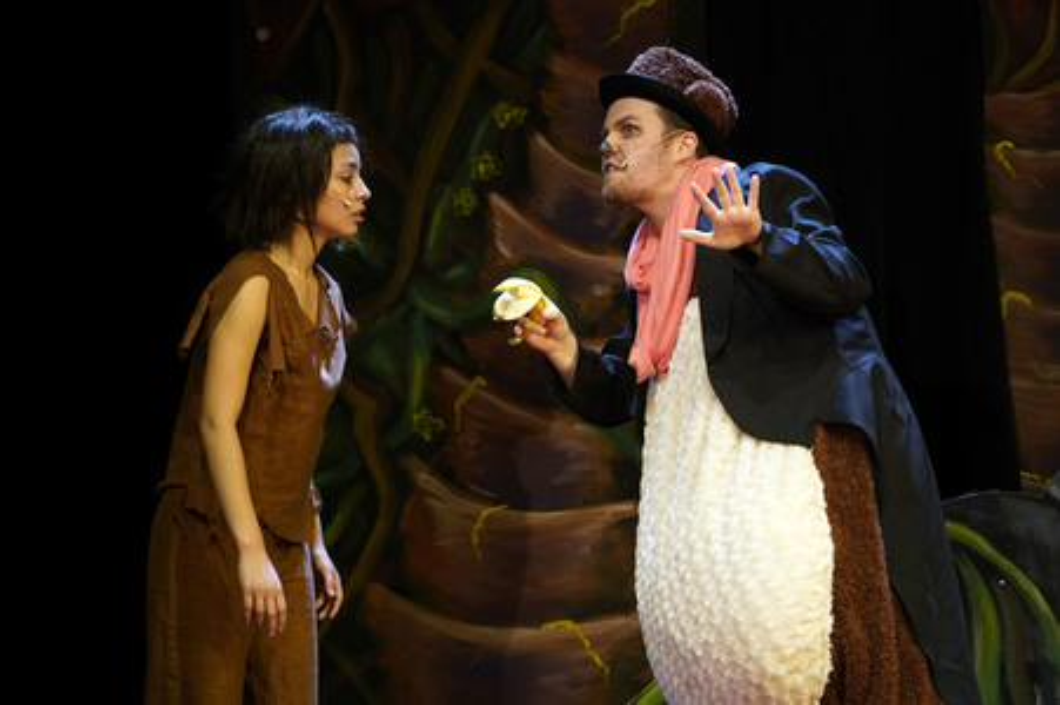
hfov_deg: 10.3
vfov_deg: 6.9
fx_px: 5884
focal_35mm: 200
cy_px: 352
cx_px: 530
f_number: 5.6
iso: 1600
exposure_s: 1/80
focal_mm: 200
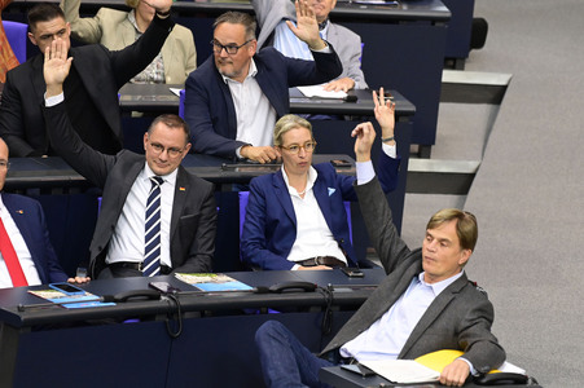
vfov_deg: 4.7
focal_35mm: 290
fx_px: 4701
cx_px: 292
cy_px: 194
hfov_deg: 7.1
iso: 10000
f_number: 5.6
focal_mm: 290
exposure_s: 1/500
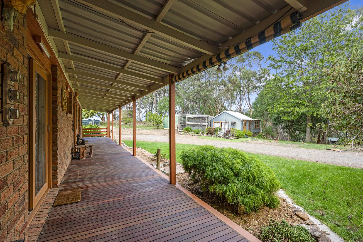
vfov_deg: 70.4
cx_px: 182
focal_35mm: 17
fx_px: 171
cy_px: 121
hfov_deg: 93.3
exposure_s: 1/100
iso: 200
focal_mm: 17
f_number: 9
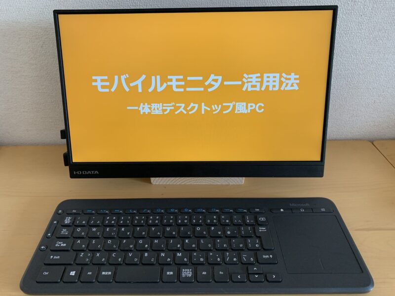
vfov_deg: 53.1
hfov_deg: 67.3
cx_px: 198
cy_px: 148
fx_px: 297
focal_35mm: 26
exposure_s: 1/50
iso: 100
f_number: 1.8
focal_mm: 4.25
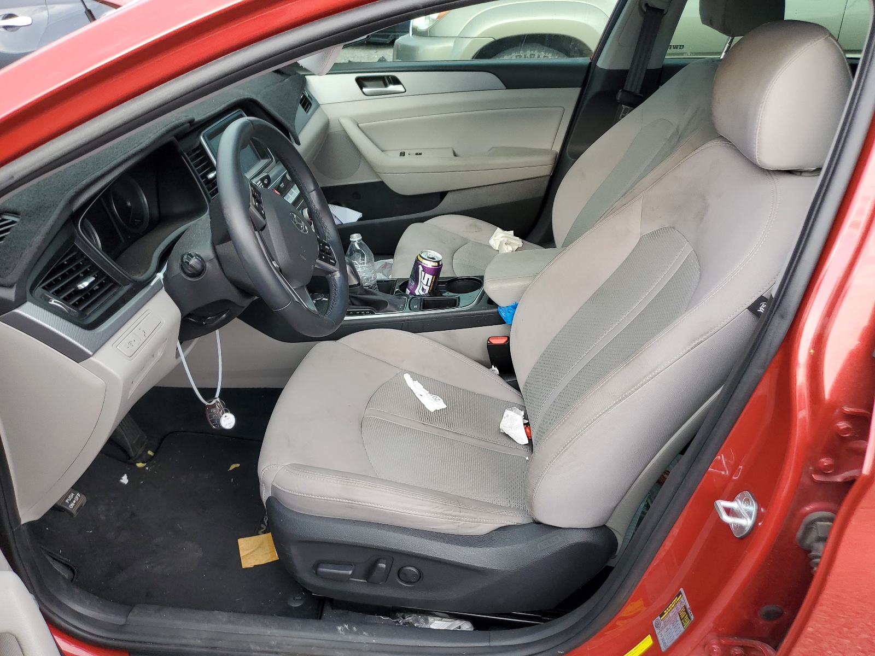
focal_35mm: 26
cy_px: 328
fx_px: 657
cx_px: 438
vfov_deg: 53.1
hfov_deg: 67.3
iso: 50
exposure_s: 1/213
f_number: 1.5
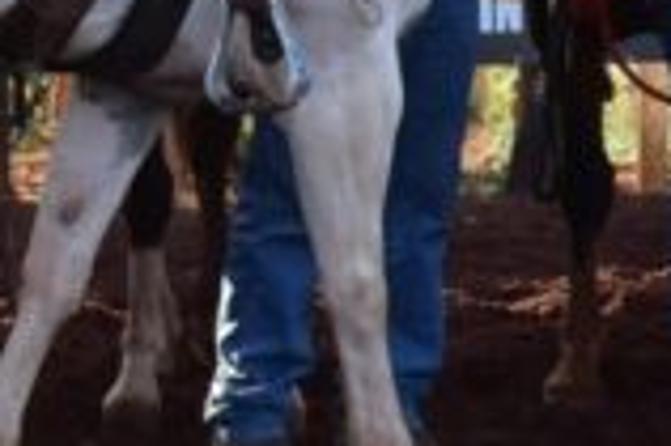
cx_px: -747
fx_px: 12698
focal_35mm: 682
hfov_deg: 3.0
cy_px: -378
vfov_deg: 2.0
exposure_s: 1/500
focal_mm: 70
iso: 400
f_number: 6.3
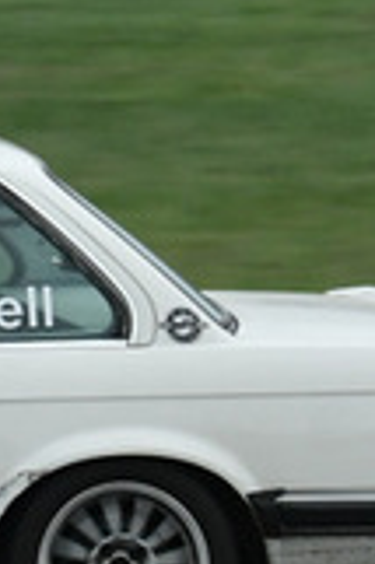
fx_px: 13058
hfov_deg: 1.6
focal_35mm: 834
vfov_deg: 2.5
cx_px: -547
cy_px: 25
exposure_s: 1/320
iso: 1600
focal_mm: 112
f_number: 11
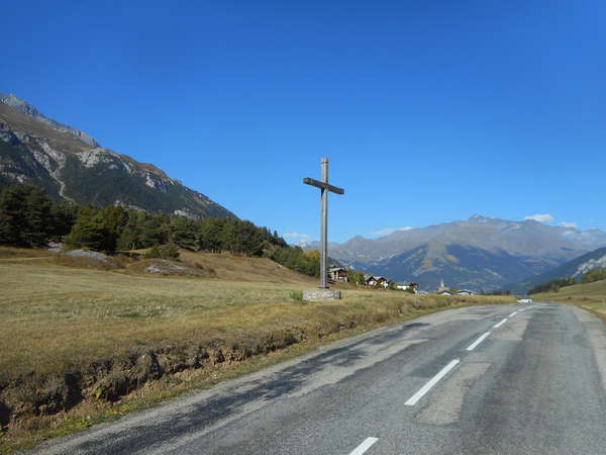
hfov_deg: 69.4
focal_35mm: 25
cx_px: 303
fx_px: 438
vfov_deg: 54.9
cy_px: 228
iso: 80
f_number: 3.7
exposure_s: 1/1000
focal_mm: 4.5
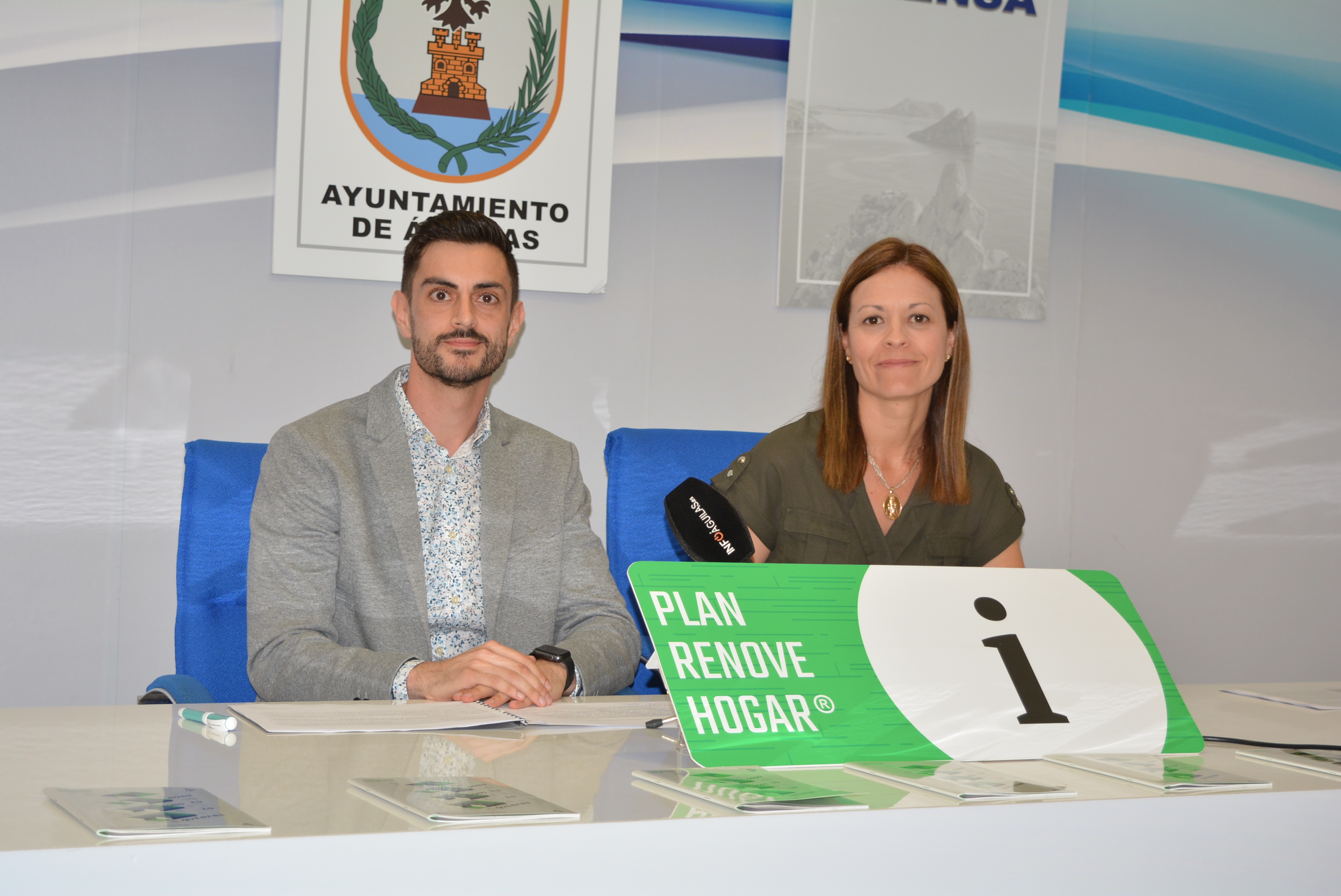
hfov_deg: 33.4
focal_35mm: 60
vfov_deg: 22.7
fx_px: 2237
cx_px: 670
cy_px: 448
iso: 400
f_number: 5
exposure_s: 1/60
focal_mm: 40
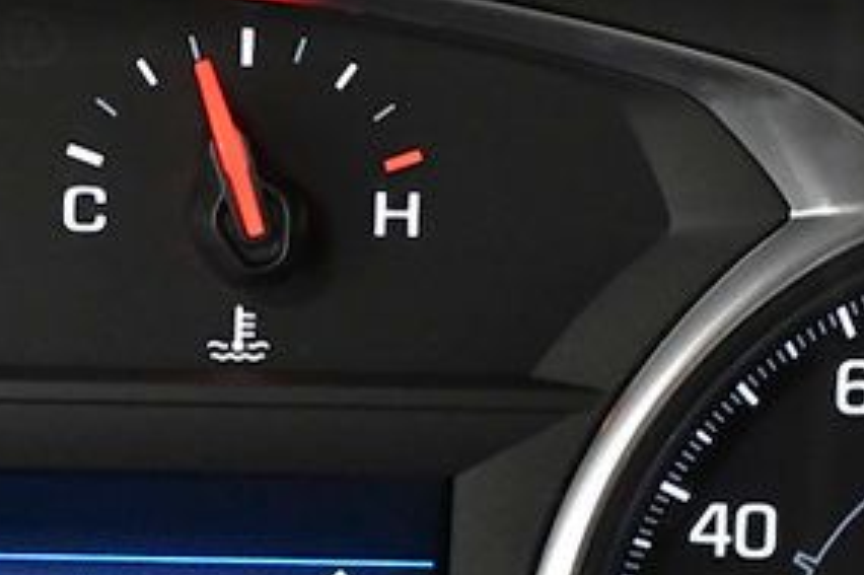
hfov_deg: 8.2
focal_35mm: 249
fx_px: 5972
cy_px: 549
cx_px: -97
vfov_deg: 5.5
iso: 2500
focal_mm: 46
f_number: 3.5
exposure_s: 1/200
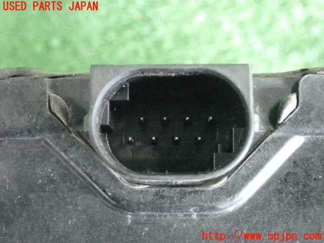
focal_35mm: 67
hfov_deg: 29.0
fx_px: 627
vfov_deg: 21.9
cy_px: 122
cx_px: 162
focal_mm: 11.88
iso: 10000
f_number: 3.8
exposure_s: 1/125
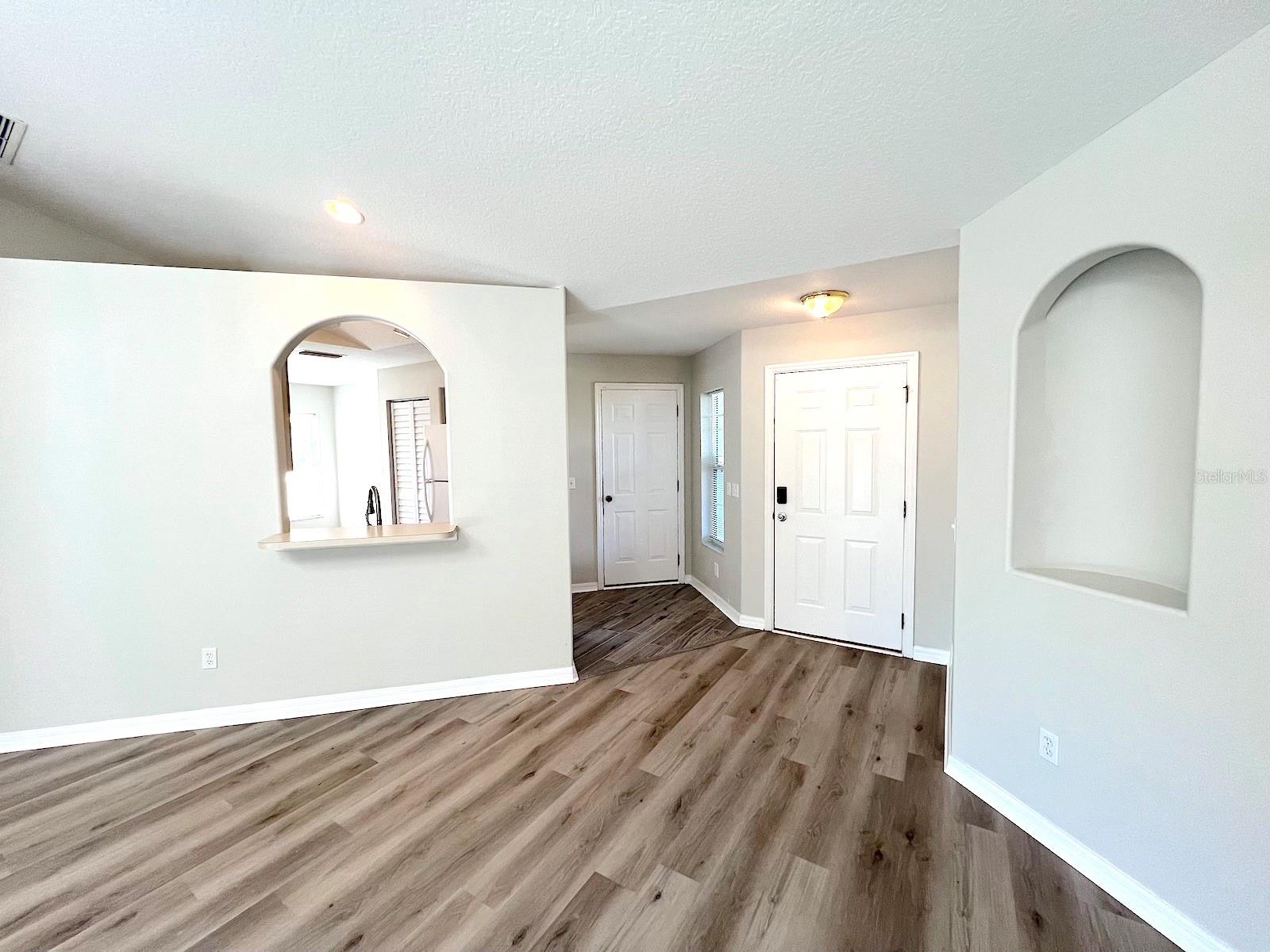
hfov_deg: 106.2
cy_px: 476
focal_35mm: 13
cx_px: 635
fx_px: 477
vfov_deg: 89.9
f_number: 1.8
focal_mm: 1.57
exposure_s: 1/120
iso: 100
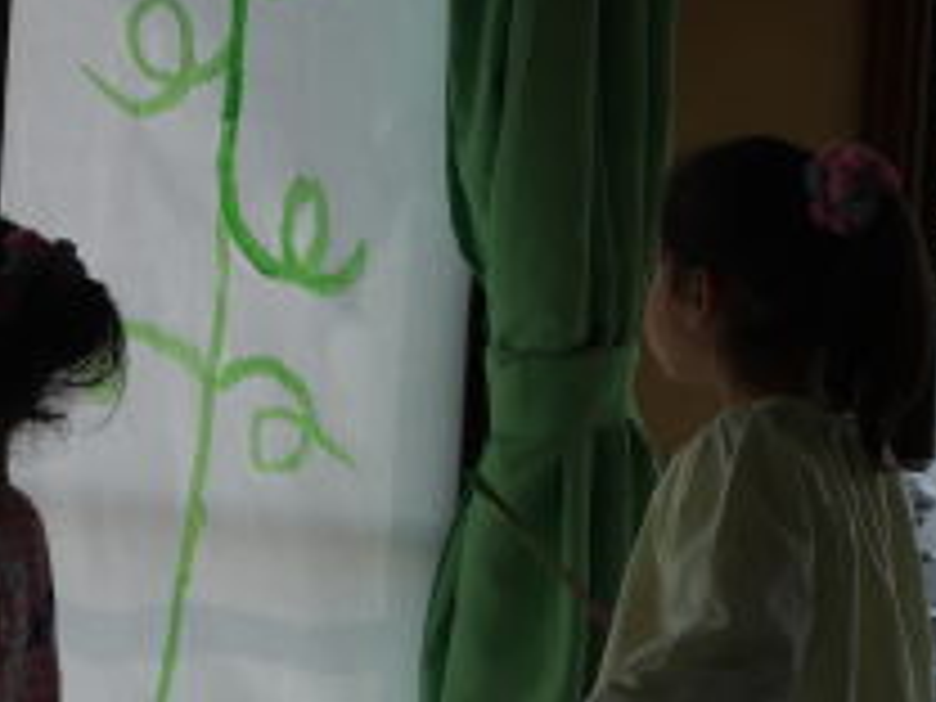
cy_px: 819
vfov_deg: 9.8
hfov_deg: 13.0
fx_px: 4056
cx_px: -22
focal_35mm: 150
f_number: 6.3
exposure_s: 1/200
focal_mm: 26
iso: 100
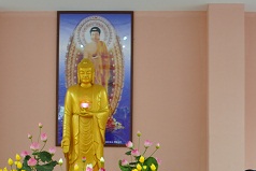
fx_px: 941
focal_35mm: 132
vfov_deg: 10.2
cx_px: 125
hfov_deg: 15.5
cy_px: 200
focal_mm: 35
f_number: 2
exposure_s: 1/60
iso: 360
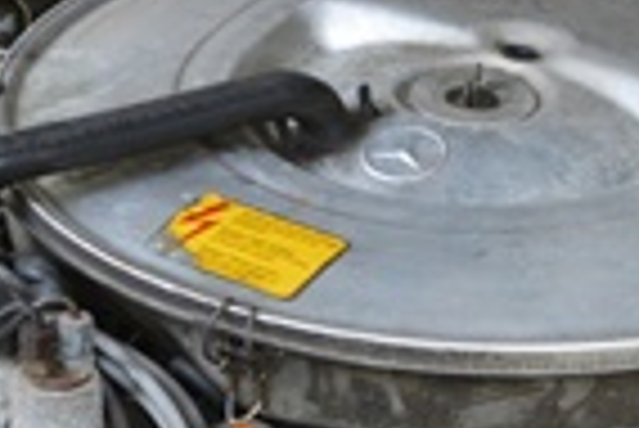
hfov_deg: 17.9
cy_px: 405
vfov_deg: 11.9
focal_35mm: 114
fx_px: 2026
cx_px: 382
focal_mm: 18
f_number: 4
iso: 560
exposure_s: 1/60
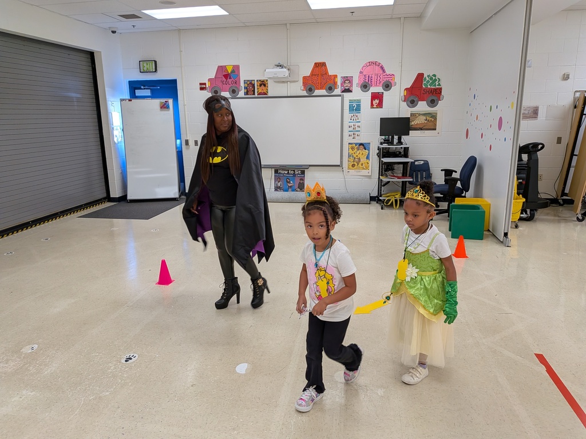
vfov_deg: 56.8
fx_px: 406
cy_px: 220
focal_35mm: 24
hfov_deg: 71.6
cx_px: 293
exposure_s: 1/100
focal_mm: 4.53
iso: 132
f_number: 1.7
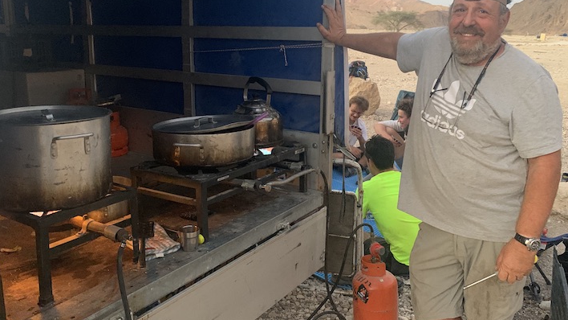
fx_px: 482
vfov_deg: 36.6
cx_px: 288
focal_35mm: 32
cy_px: 140
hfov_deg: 61.0
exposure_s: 1/34
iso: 400
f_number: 1.8
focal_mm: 4.25
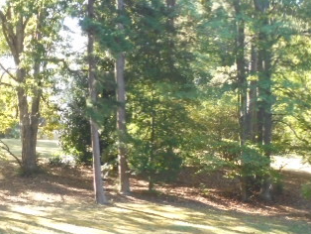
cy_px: 184
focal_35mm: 114
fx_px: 1025
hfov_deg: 17.0
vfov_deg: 13.0
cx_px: 38
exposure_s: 1/60
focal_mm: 10.1
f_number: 5.2
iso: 400
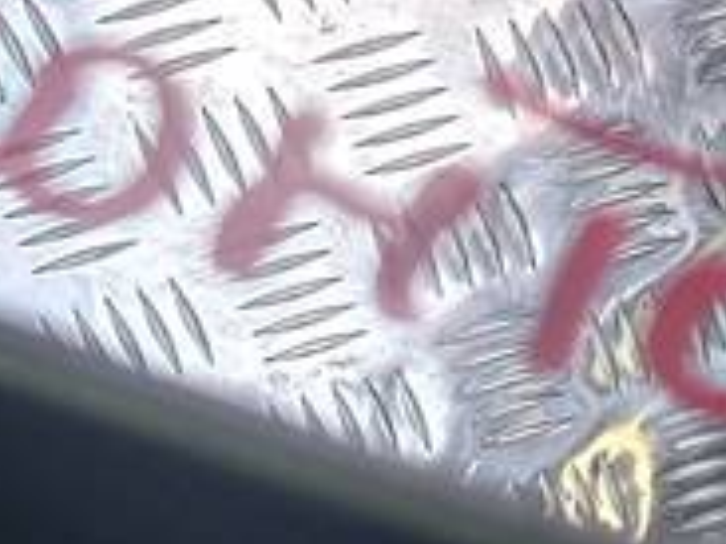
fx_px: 2934
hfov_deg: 13.8
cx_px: -95
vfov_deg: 10.0
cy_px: -453
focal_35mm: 140
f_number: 1.8
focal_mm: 4.6
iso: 32
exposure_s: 1/50
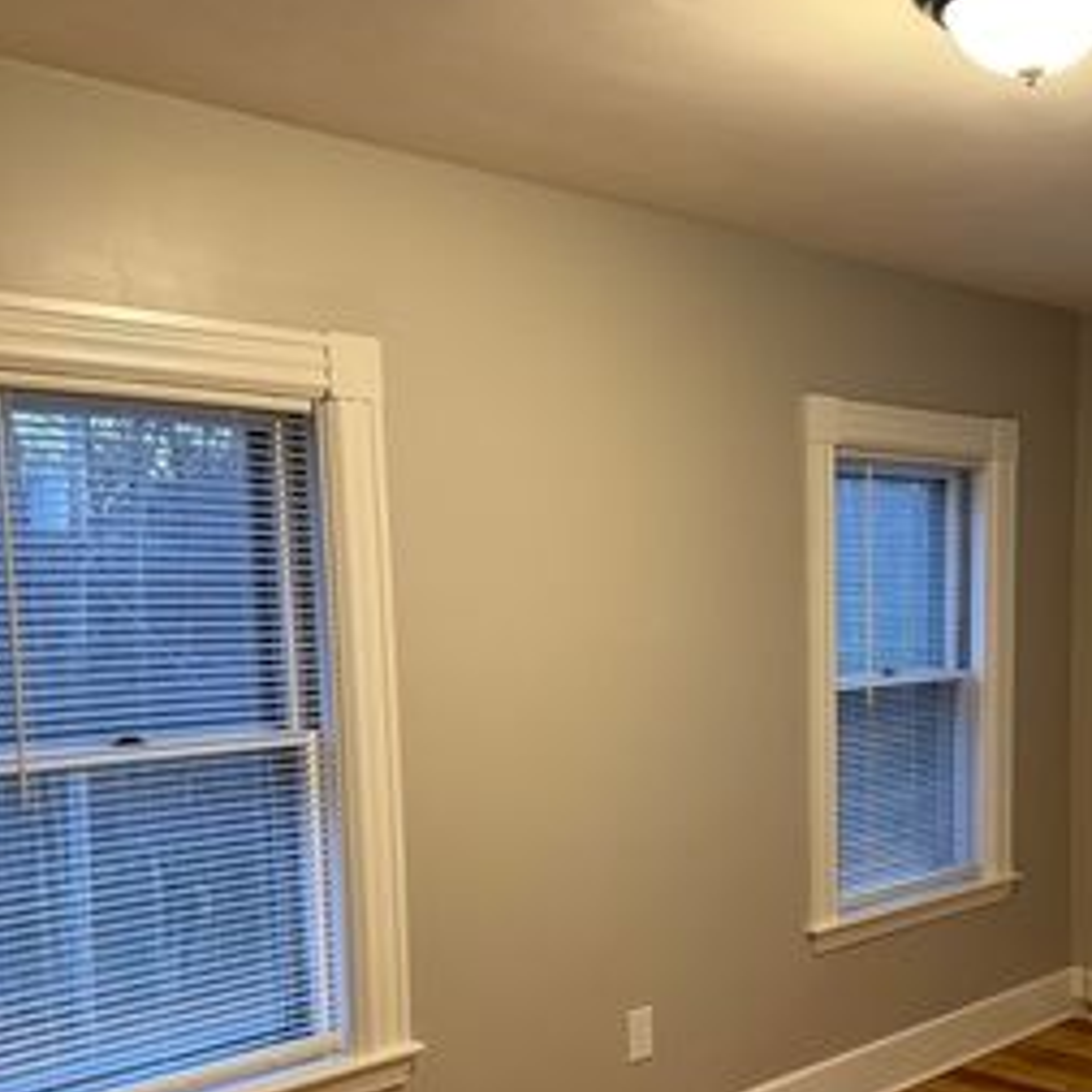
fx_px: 1499
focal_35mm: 42
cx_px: 729
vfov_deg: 39.3
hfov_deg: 39.5
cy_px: 770
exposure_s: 1/60
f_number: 1.78
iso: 320
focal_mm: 6.76
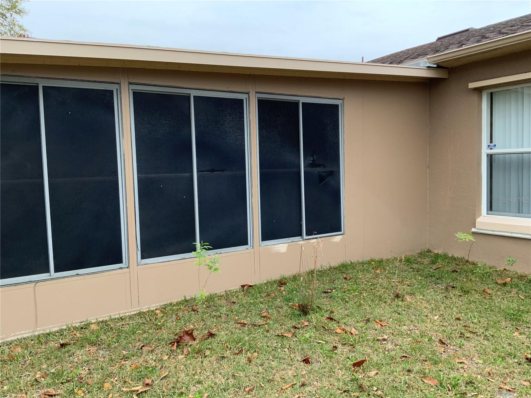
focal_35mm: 29
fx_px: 445
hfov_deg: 61.7
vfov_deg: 48.2
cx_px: 266
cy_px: 199
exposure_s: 1/122
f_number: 1.8
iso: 16
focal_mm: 3
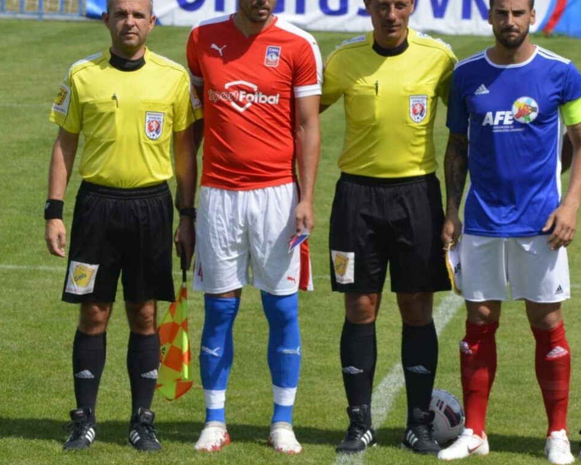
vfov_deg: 4.1
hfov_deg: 5.1
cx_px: 411
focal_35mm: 376
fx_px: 6466
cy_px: 207
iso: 100
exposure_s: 1/320
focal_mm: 125
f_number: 9
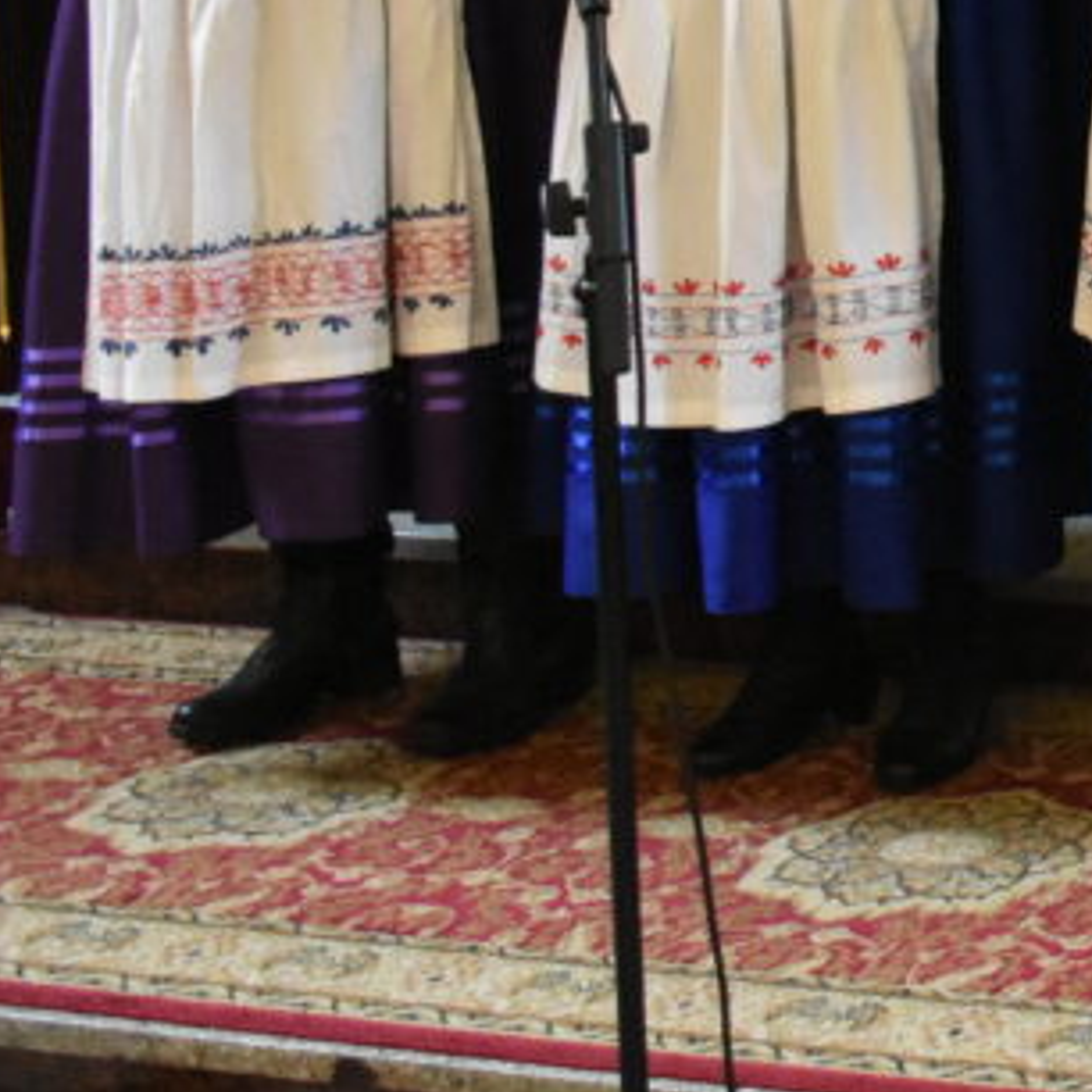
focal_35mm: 110
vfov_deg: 15.2
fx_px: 3926
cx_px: 2048
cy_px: -264
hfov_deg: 13.9
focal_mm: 22
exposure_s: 1/125
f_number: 3.5
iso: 5000
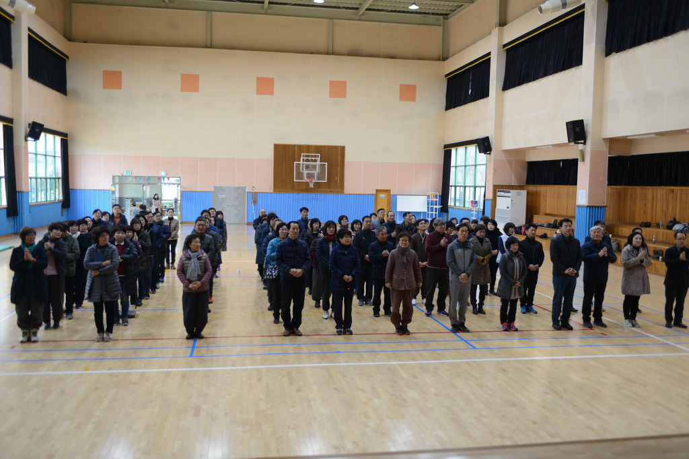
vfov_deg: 41.1
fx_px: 612
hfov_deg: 58.7
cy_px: 230
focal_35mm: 32
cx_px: 344
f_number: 2.8
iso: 1000
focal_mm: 32
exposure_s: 1/250
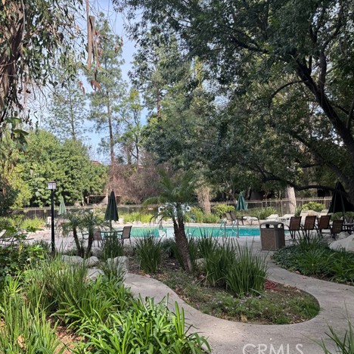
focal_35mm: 29
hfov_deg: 54.4
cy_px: 180
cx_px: 115
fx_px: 336
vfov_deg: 55.6
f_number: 1.78
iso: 80
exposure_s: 1/1010
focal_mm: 6.76
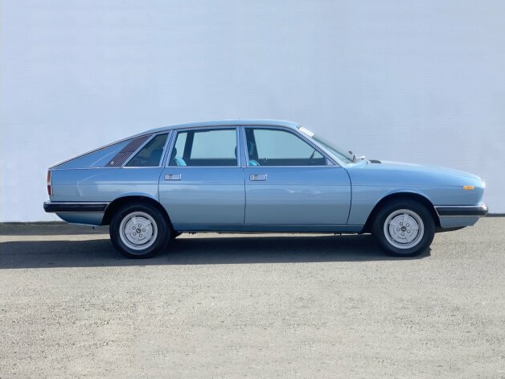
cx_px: 257
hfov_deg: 36.2
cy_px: 187
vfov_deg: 27.5
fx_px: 773
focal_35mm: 53
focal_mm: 6
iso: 16
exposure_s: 1/413
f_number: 2.4
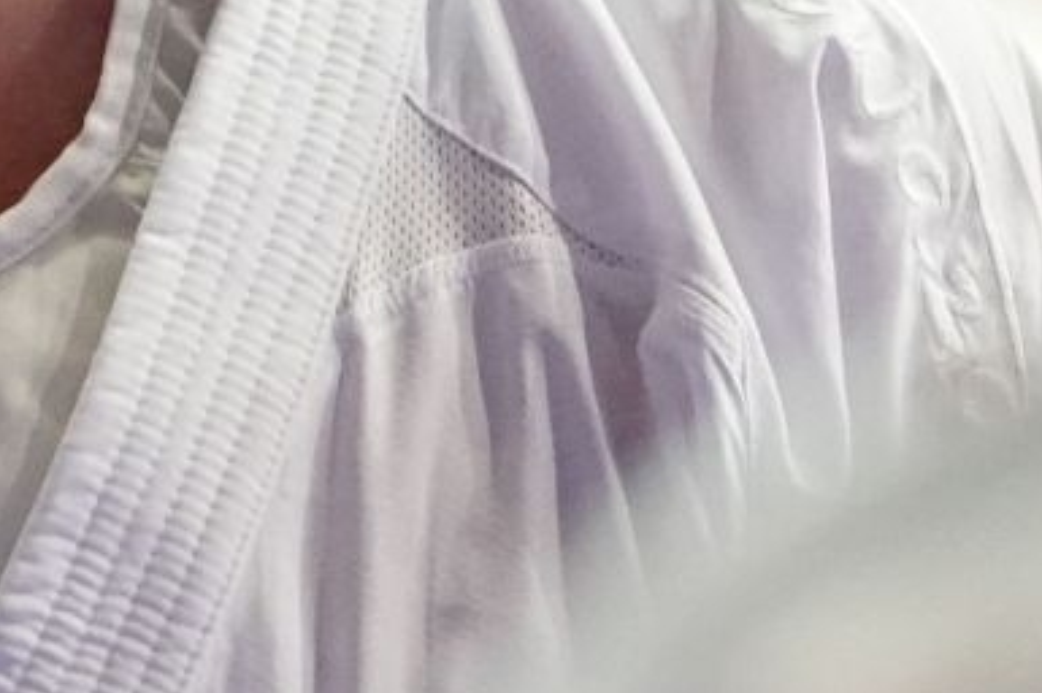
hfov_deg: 1.5
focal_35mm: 1404
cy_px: -682
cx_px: -390
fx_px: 40602
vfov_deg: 1.0
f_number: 2.8
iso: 6400
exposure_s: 1/1000
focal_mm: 200
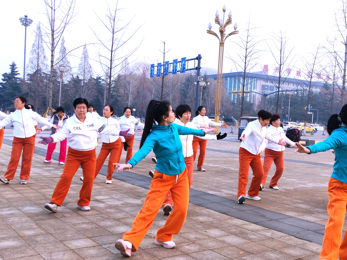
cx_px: 174
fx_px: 421
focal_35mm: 42
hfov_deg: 44.8
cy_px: 130
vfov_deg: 34.3
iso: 50
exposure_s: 1/110
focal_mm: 5.52
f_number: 1.95
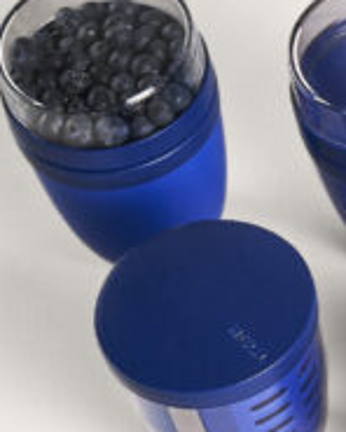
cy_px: 450
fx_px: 3072
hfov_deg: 6.0
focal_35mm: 240
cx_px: 991
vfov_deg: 8.0
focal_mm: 46
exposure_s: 1/250
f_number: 3.5
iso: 400
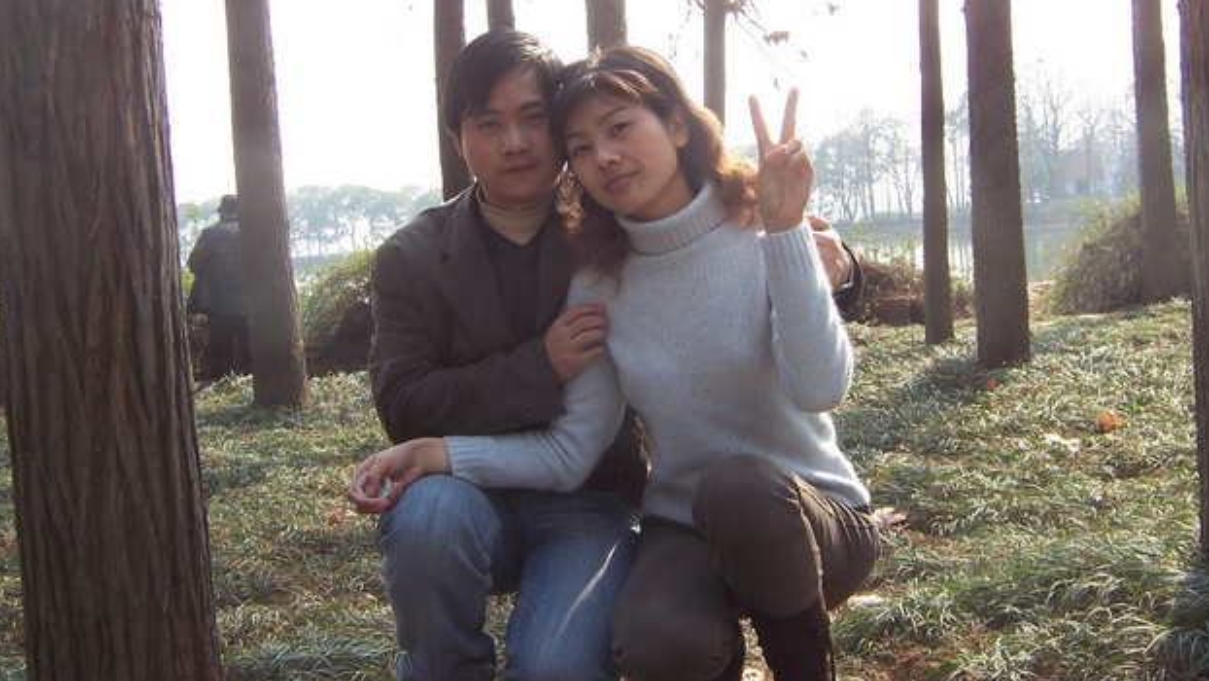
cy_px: 280
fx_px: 1186
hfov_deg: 54.0
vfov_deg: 31.9
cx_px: 614
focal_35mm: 37
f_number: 3.4
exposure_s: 1/250
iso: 80
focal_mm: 5.5
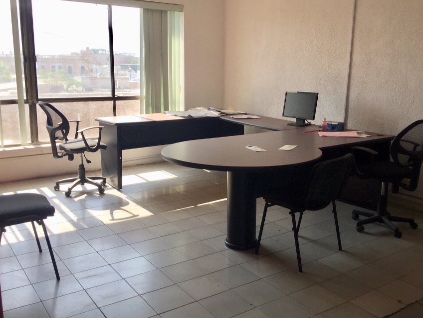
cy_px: 149
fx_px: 428
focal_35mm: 35
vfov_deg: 40.7
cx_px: 223
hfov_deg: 52.6
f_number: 2.2
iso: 32
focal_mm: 4.15
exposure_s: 1/353
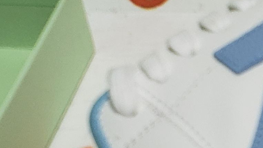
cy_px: 220
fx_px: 1046
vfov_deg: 7.9
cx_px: 492
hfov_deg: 12.8
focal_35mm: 150
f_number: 2.4
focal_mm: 4.3
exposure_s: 1/328
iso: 50
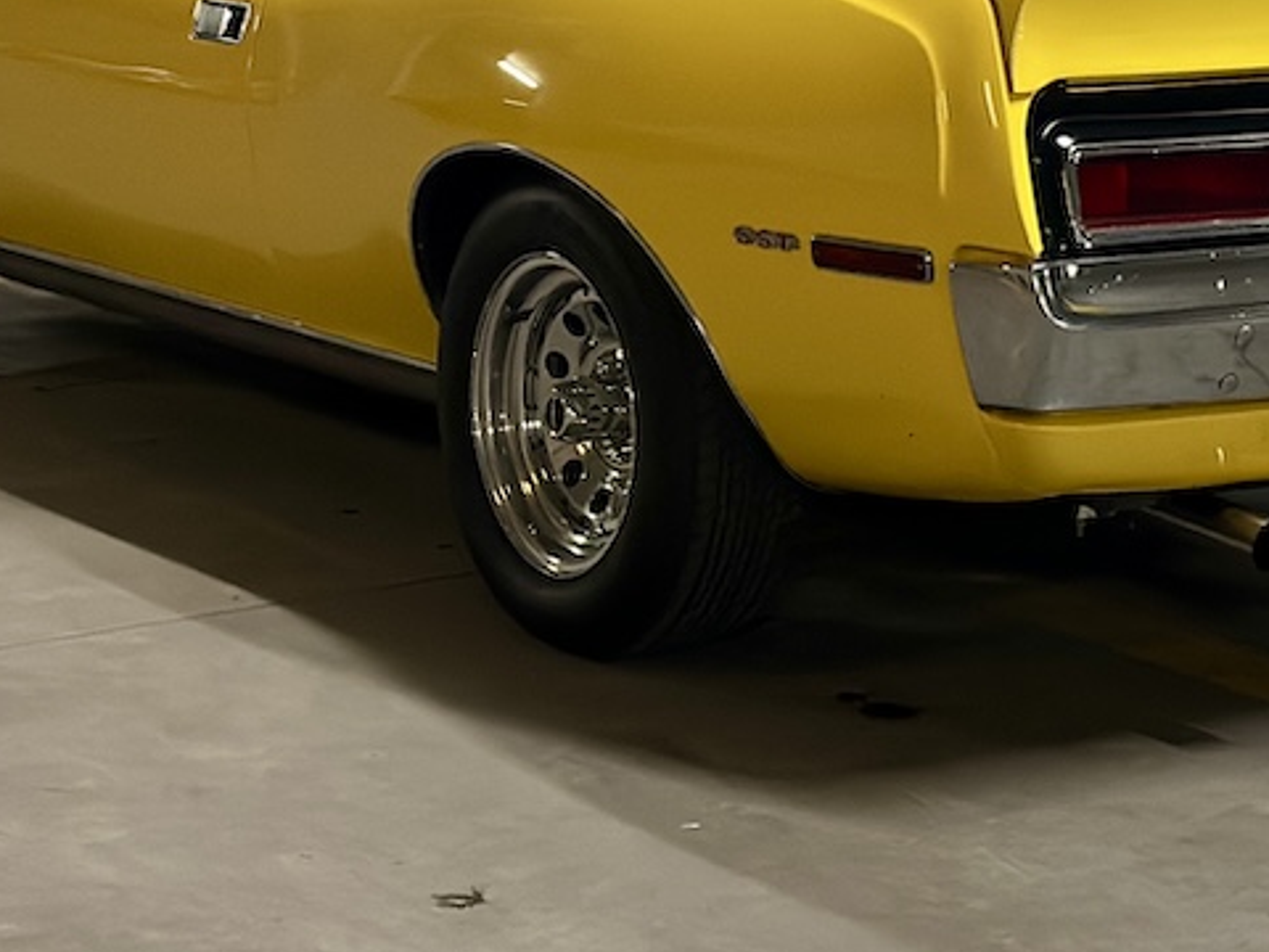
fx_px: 3666
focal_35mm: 100
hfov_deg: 19.6
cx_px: 822
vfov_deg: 14.6
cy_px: 100
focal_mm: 6.86
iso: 640
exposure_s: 1/25
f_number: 1.78
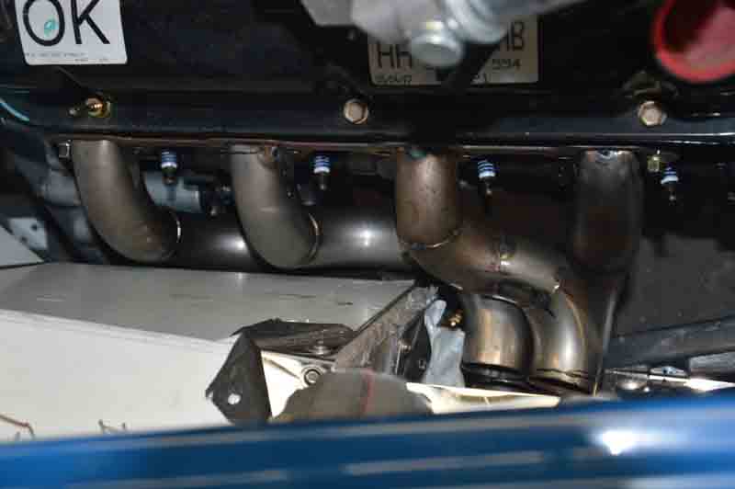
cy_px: 244
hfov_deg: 35.1
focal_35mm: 57
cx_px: 368
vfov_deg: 23.7
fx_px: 1163
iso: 640
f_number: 4.5
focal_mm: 38
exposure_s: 1/60
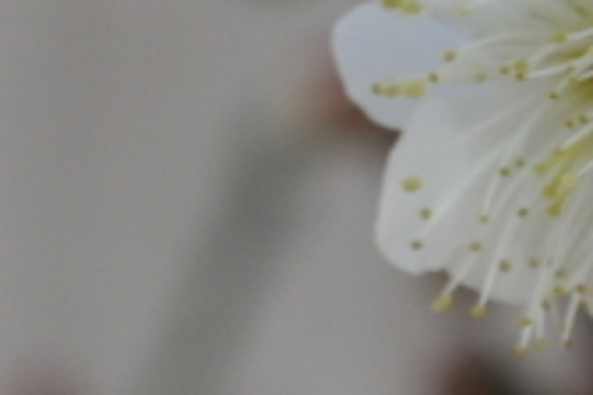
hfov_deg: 2.2
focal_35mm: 959
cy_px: -406
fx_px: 15796
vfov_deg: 1.4
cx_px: 187
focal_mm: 105
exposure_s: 1/100
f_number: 11
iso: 320
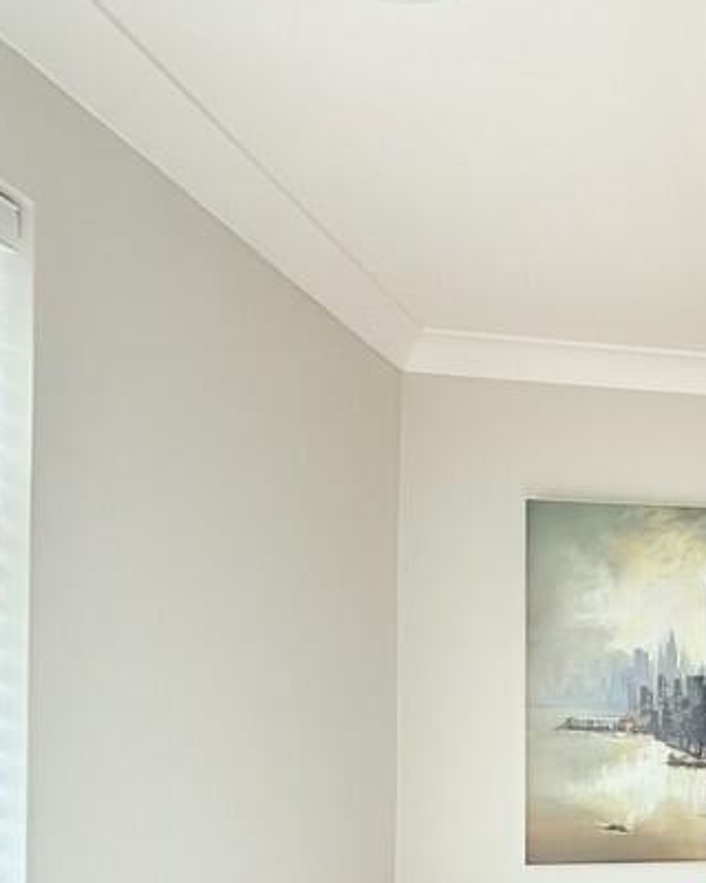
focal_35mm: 35
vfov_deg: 48.8
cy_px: 695
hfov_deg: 30.8
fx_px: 914
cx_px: 962
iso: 100
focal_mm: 2.22
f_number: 2.2
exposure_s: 1/99
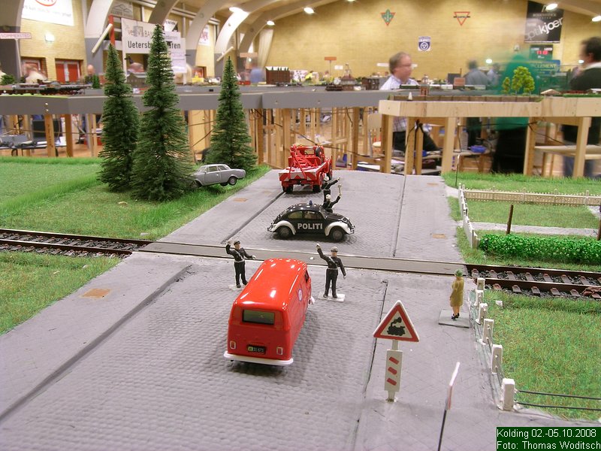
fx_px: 538
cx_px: 300
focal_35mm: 31
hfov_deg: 58.4
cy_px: 226
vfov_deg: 45.4
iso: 50
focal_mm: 6.5
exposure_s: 2.34
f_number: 7.3
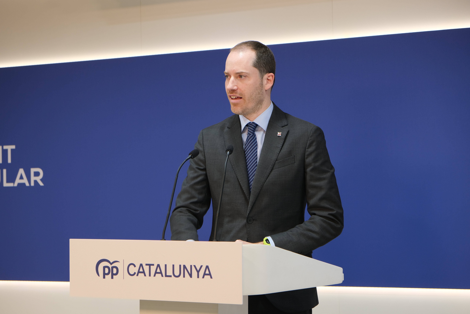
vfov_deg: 16.5
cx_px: 235
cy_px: 157
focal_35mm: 83
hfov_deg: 24.5
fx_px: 1084
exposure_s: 1/42
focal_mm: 55
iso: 320
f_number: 4
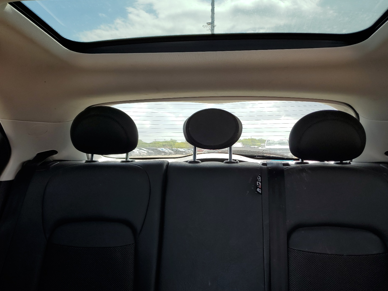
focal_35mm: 28
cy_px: 154
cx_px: 186
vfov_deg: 49.7
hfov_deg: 63.4
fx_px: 314
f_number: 1.5
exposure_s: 1/417
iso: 50
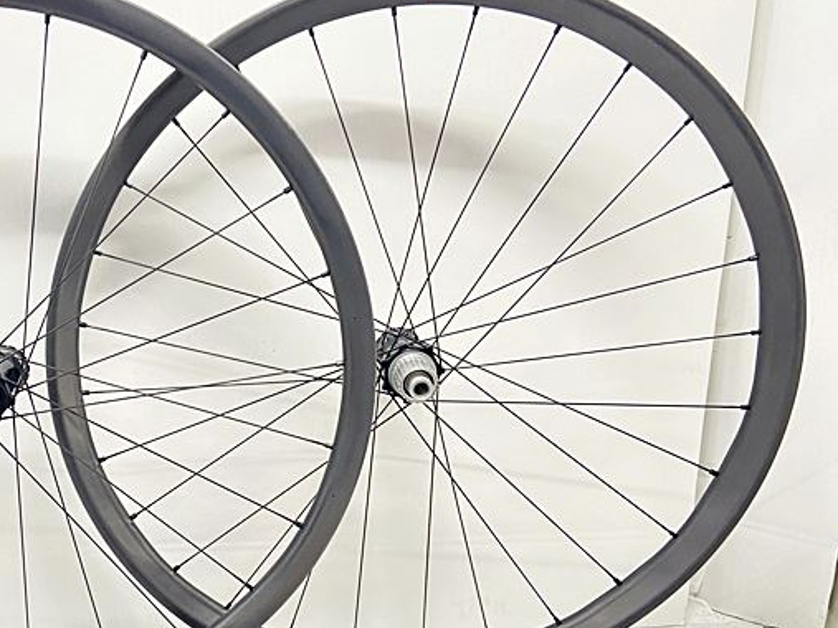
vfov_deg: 34.8
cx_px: 193
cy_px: 412
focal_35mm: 41
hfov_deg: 44.0
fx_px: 992
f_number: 1.8
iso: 160
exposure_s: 1/50
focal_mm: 4.25
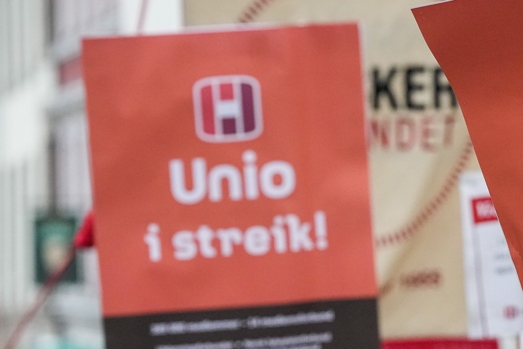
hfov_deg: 5.5
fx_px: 5418
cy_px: 287
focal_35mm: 373
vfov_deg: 3.7
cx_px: 597
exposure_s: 1/800
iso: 3200
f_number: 4
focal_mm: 150
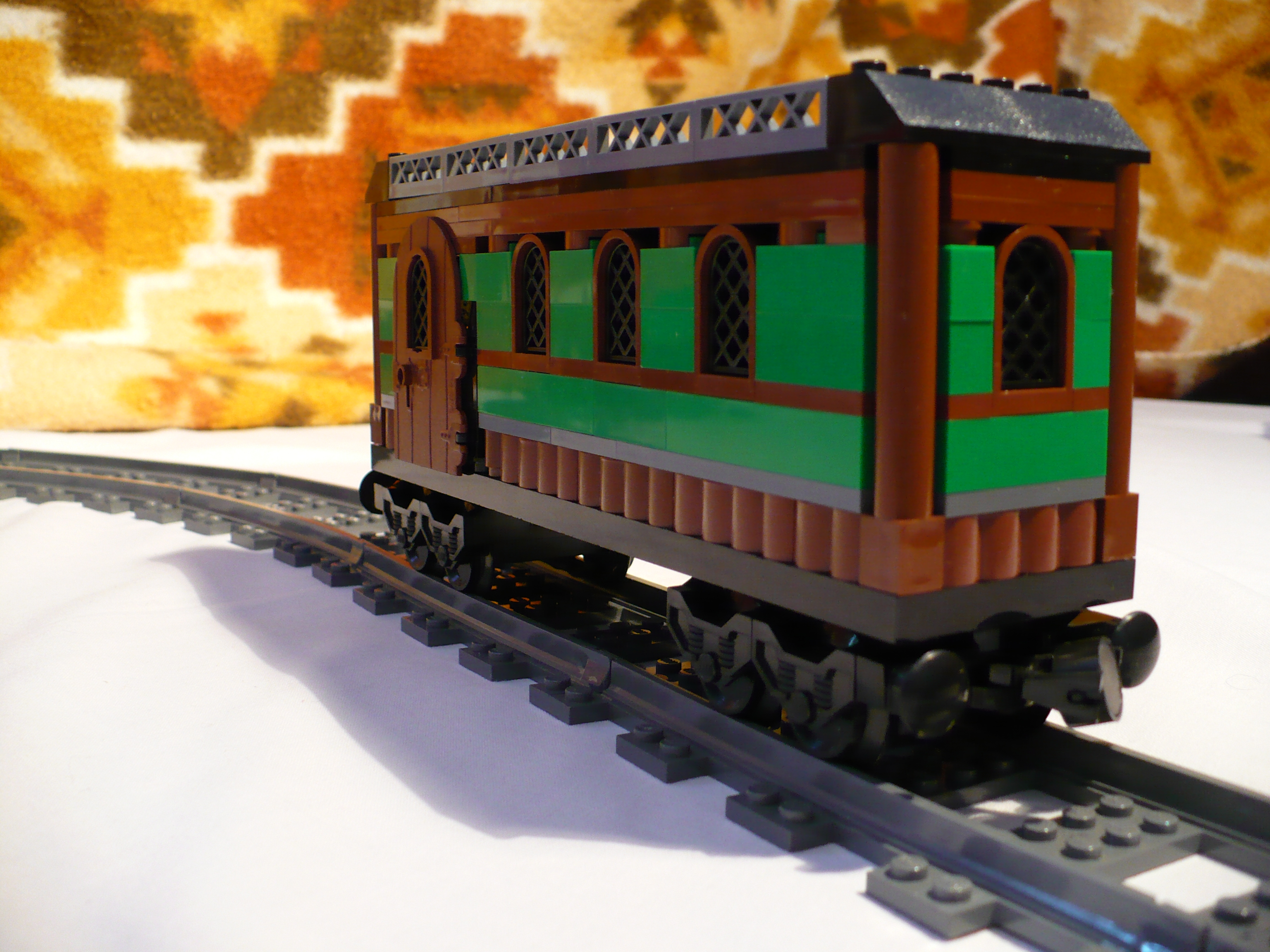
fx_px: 1357
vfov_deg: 38.7
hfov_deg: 50.1
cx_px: 635
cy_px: 476
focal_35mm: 37
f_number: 2.8
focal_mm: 6.1
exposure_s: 1/10
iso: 200
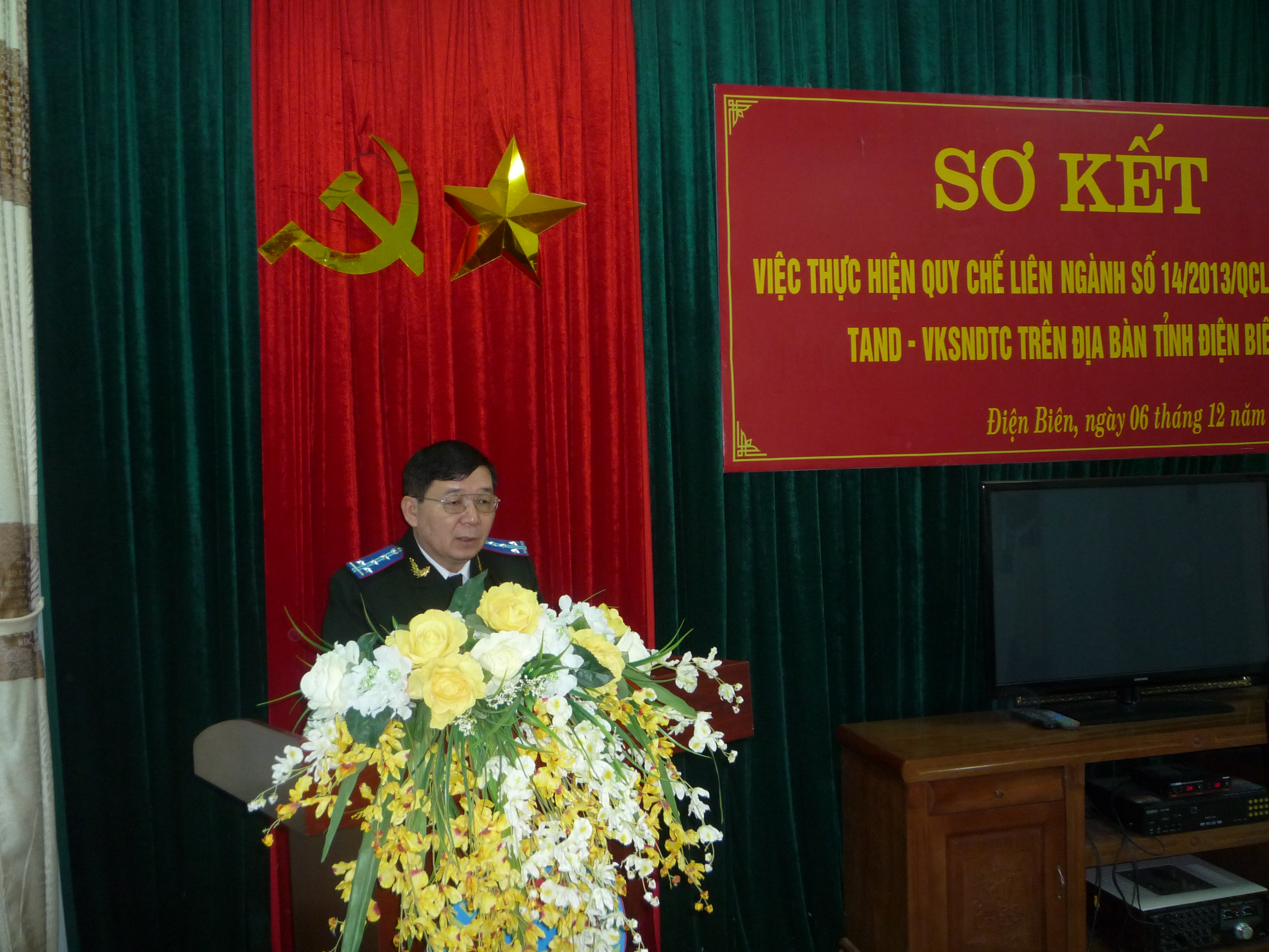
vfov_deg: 46.8
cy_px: 476
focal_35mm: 30
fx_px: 1100
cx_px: 634
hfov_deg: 60.0
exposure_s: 1/30
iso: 250
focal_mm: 5.2
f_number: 3.3
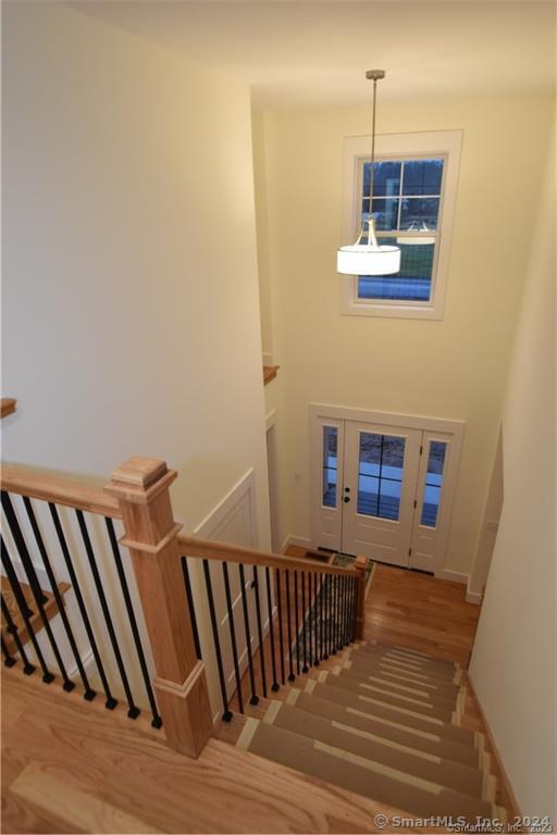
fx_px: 453
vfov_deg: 85.4
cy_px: 418
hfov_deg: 63.2
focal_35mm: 20
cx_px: 278
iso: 400
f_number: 4
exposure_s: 1/60
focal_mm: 13
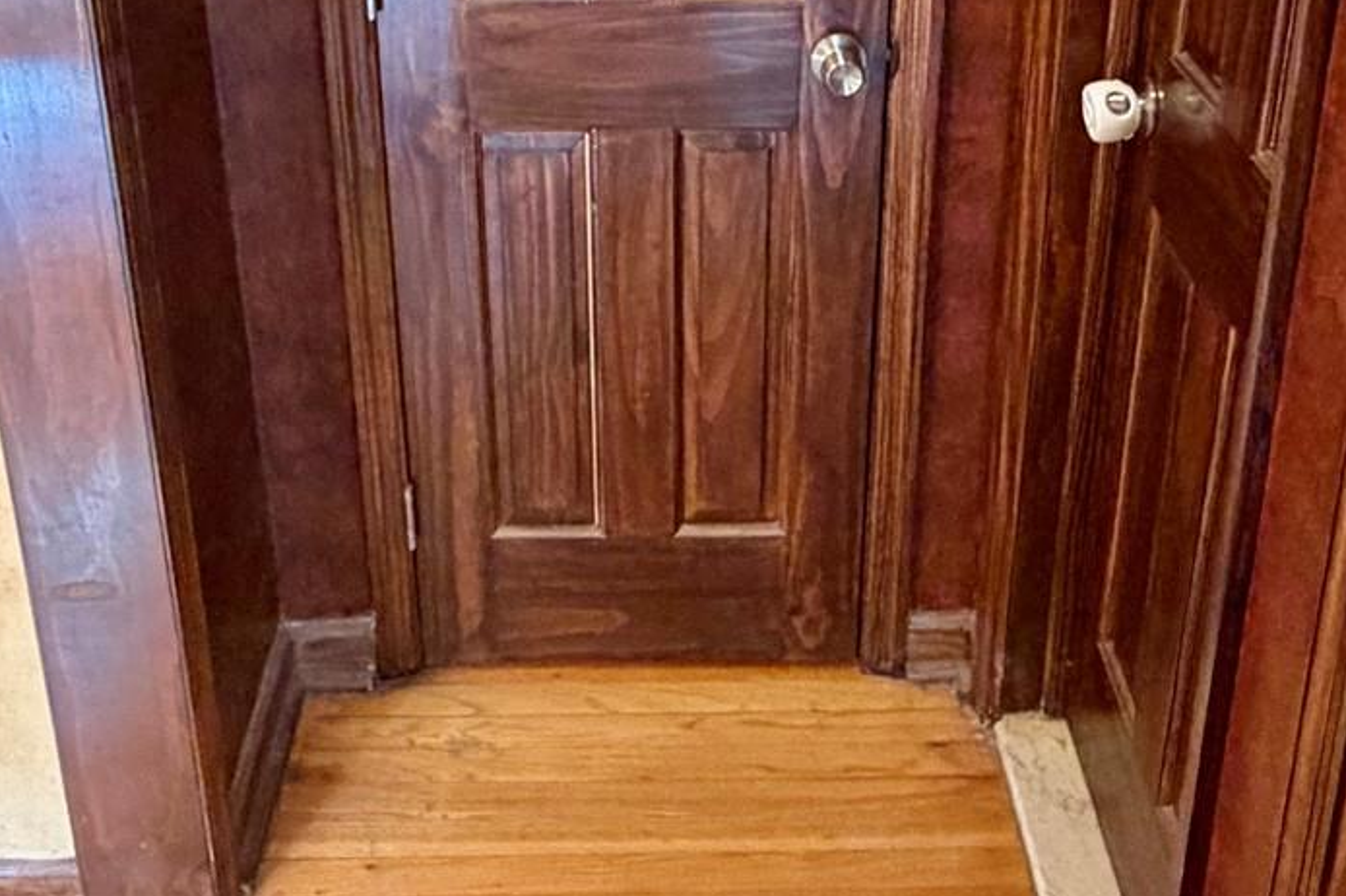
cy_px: 39
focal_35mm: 43
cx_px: 696
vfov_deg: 29.5
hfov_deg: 45.4
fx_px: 1607
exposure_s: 1/60
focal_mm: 2.22
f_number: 2.2
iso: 400
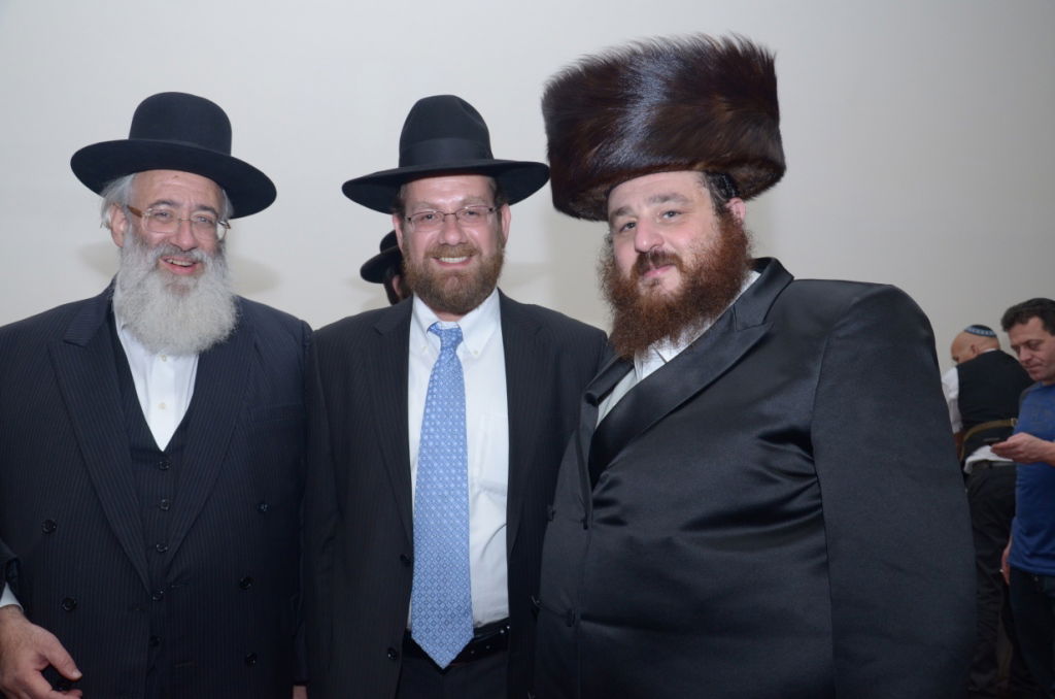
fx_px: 1097
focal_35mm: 38
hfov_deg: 51.4
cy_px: 350
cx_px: 528
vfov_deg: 35.3
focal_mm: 25
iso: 800
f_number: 5.6
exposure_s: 1/160
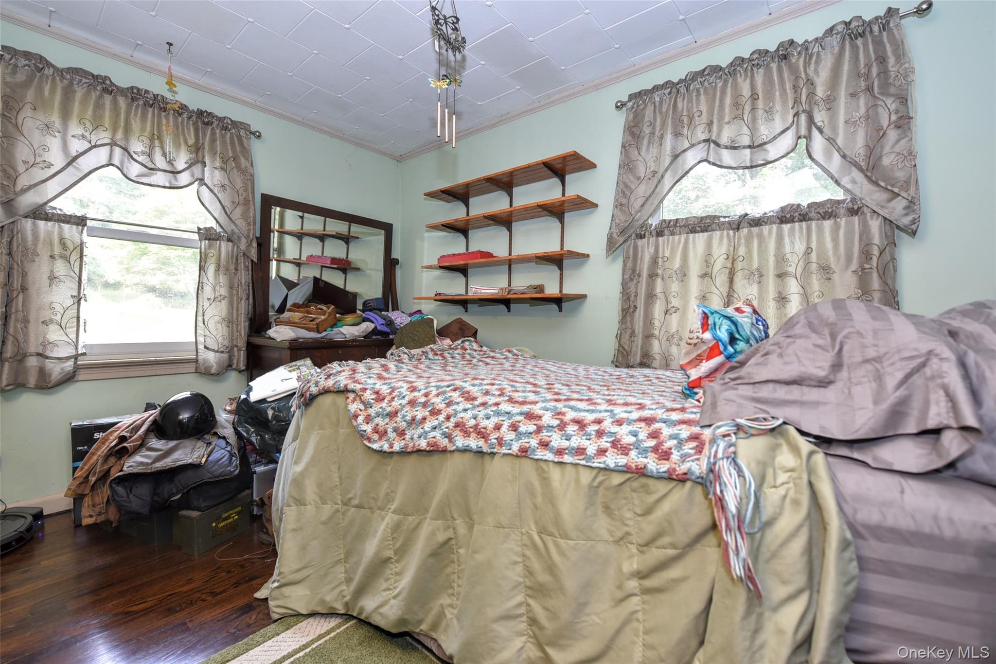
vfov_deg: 77.3
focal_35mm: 15
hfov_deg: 100.4
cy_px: 332
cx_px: 498
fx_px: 415
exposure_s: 1/60
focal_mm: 15
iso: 800
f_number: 4
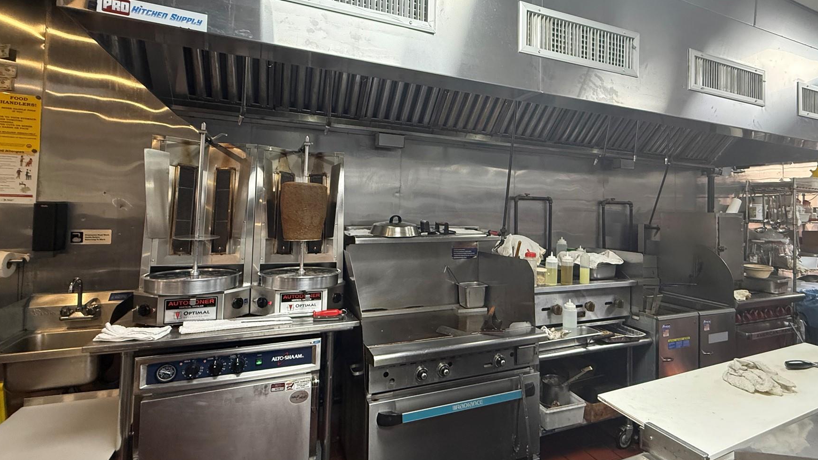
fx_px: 390
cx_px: 447
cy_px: 202
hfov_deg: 92.4
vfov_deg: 60.8
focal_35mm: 18
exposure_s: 1/120
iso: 500
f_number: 2.2
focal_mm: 2.22
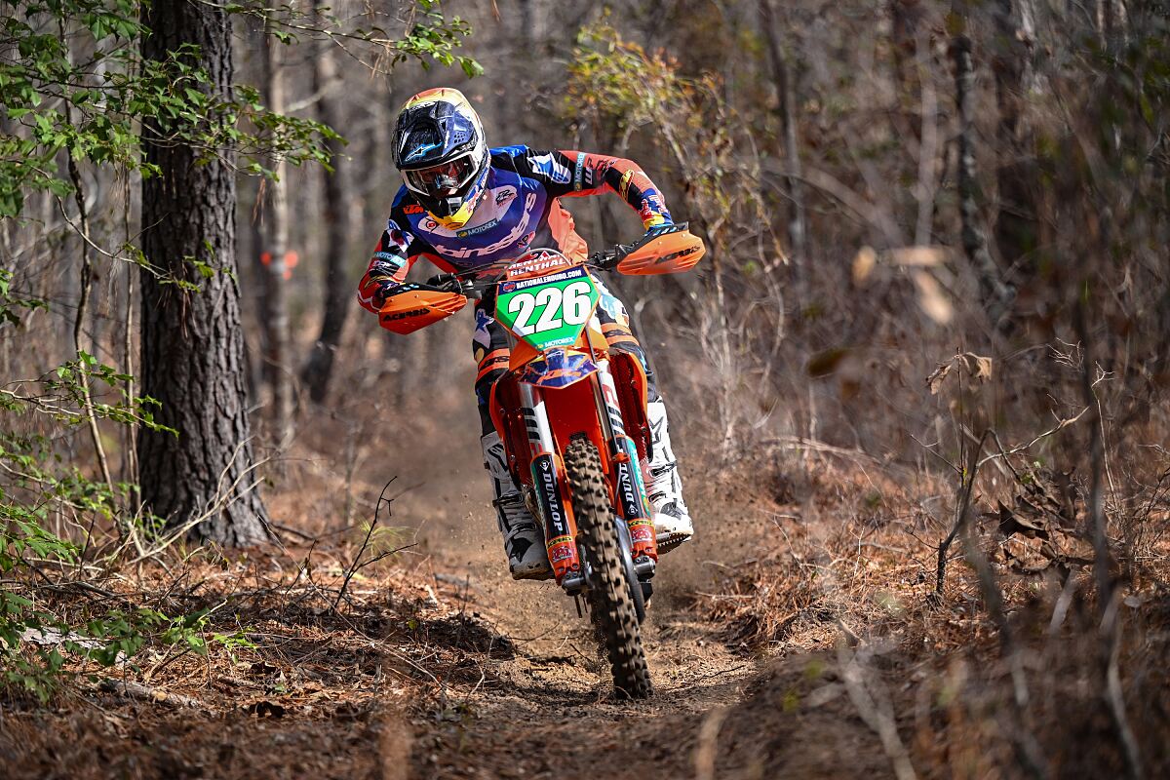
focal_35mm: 135
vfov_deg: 10.2
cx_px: 585
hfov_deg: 15.2
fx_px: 4387
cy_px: 390
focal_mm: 135
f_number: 2.8
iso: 500
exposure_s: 1/1250
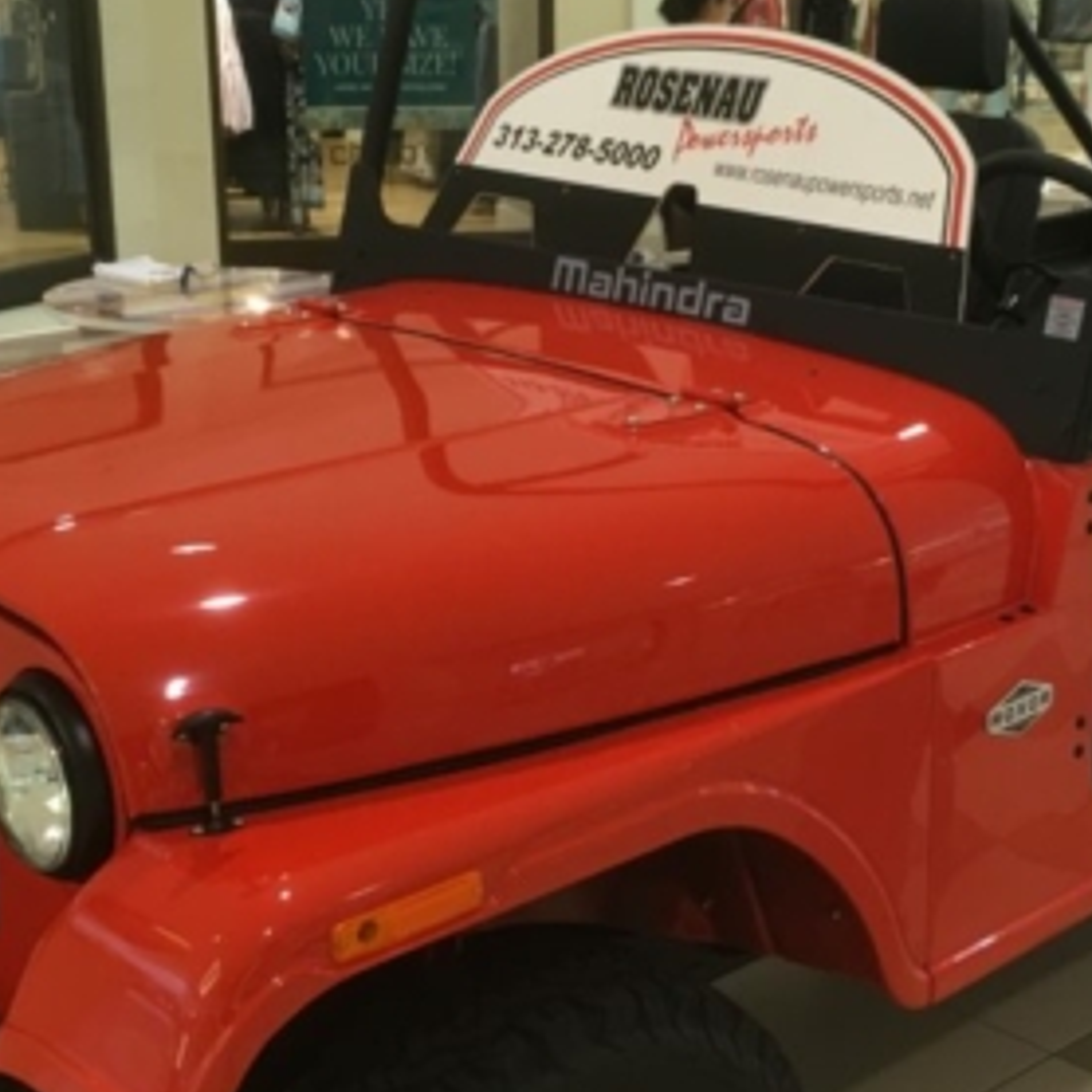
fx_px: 2106
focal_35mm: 59
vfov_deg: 29.0
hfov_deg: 29.0
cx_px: 648
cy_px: 613
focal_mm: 4.15
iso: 80
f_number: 2.2
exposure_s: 1/30
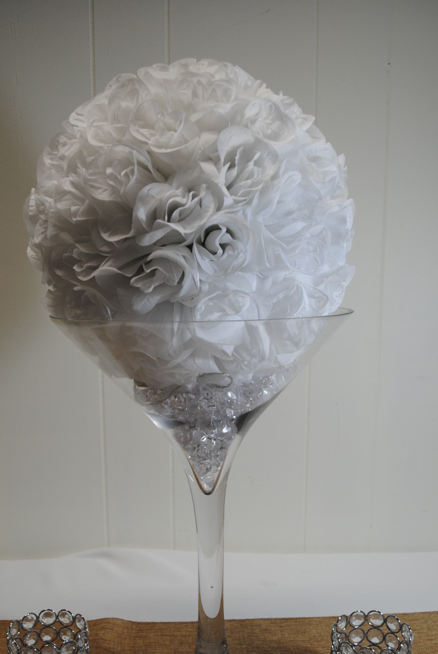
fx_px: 728
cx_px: 204
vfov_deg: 47.7
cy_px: 433
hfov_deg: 33.5
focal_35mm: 40
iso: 200
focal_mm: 20
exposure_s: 1/60
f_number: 3.8
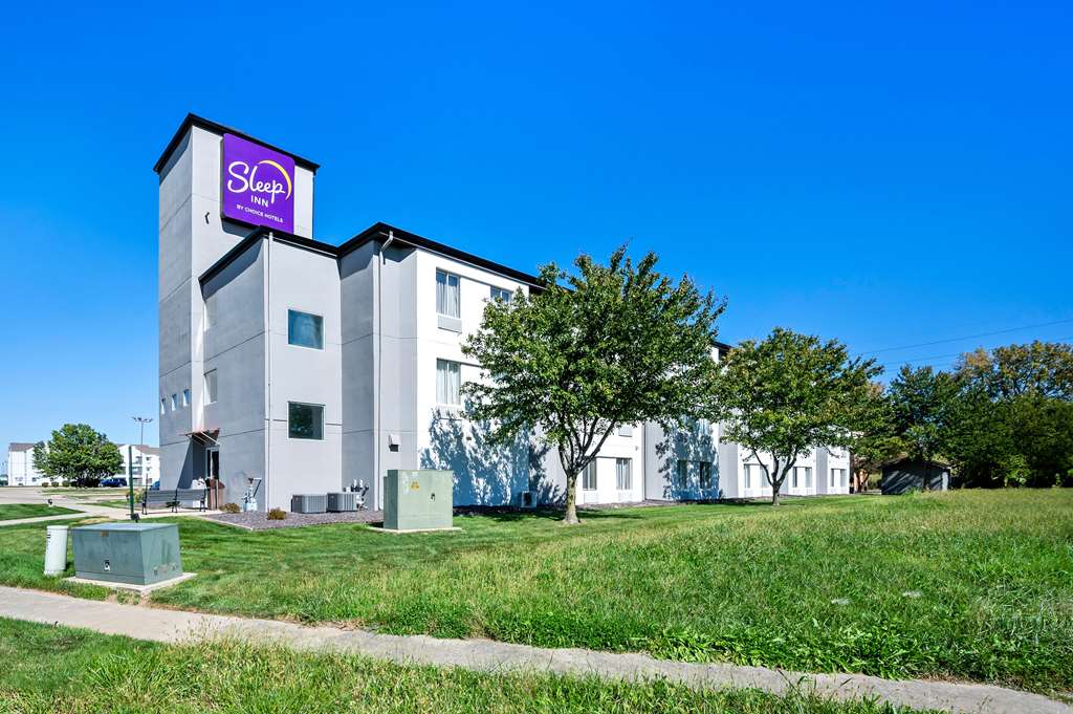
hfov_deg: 104.3
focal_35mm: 14
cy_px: 357
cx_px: 536
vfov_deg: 81.1
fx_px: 417
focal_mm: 14
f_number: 8
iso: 400
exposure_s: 1/1000
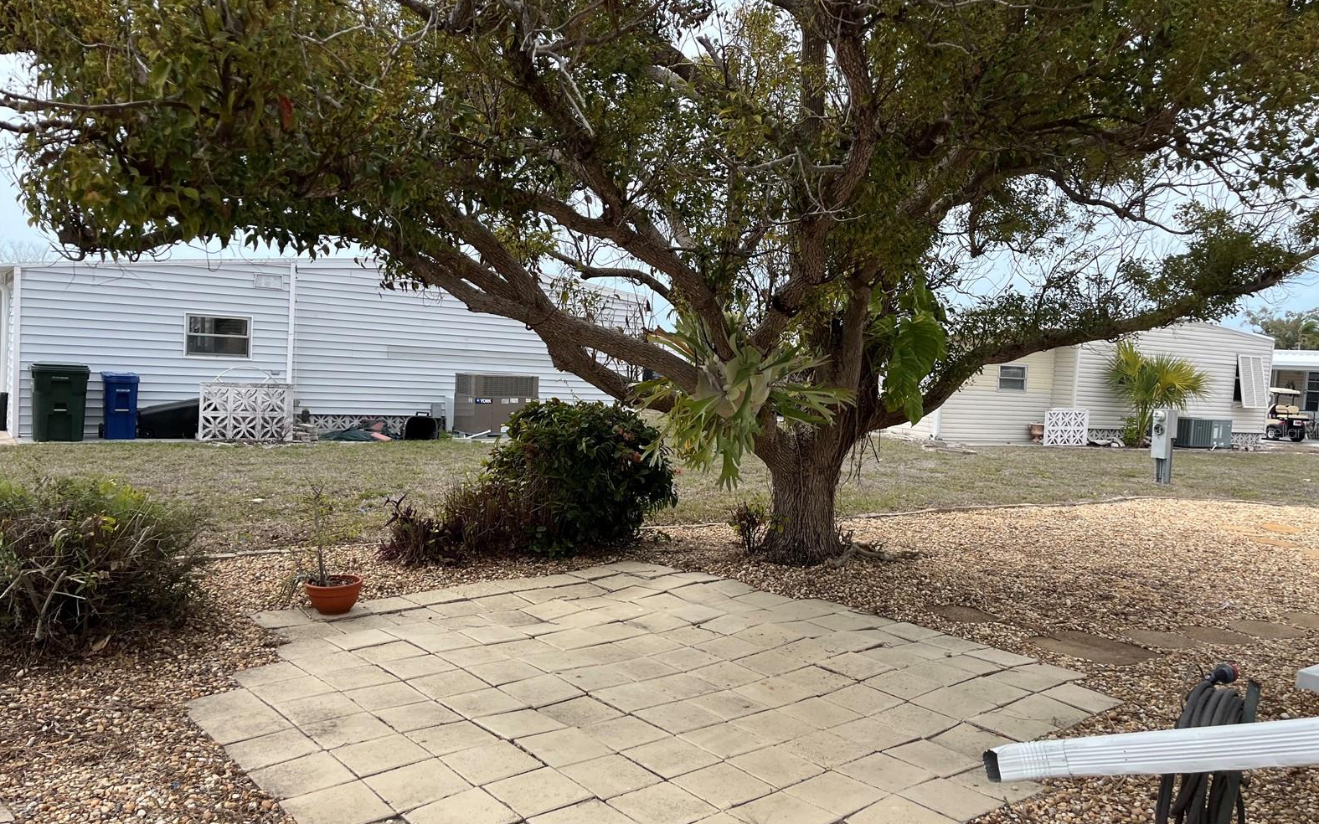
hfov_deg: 66.5
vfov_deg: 44.5
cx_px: 667
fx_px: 1006
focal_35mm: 28
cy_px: 431
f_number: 1.6
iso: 50
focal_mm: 5.1
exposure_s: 1/2358
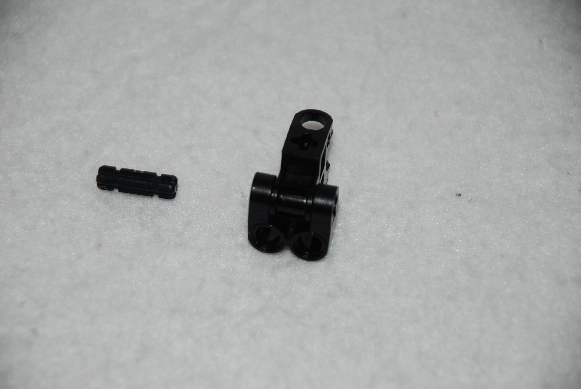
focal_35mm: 202
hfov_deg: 10.1
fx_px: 3272
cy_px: 194
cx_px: 290
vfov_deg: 6.8
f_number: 5.6
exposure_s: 1/60
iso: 100
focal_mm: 135
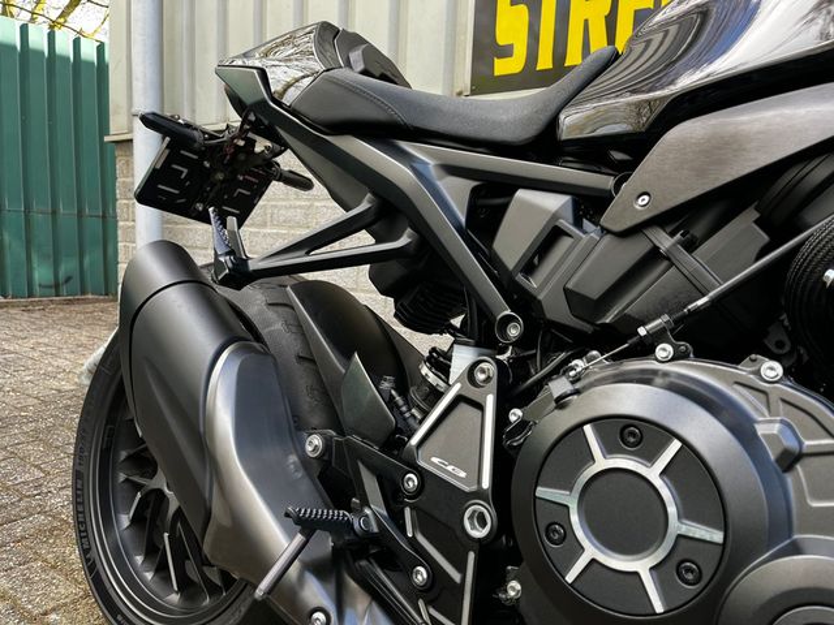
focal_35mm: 26
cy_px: 312
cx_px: 417
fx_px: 626
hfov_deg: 67.3
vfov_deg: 53.1
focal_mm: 5.1
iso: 32
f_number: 1.6
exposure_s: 1/121
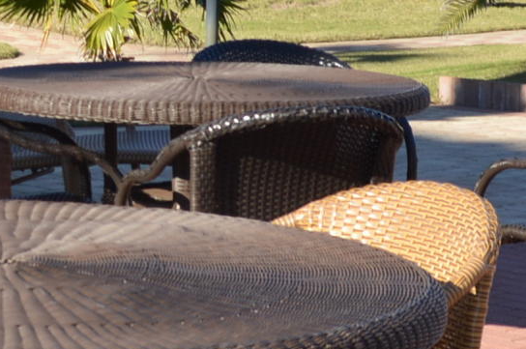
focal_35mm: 149
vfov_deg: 9.2
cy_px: 129
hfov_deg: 13.6
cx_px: 21
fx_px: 2174
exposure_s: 1/200
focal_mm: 18
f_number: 7.1
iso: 100
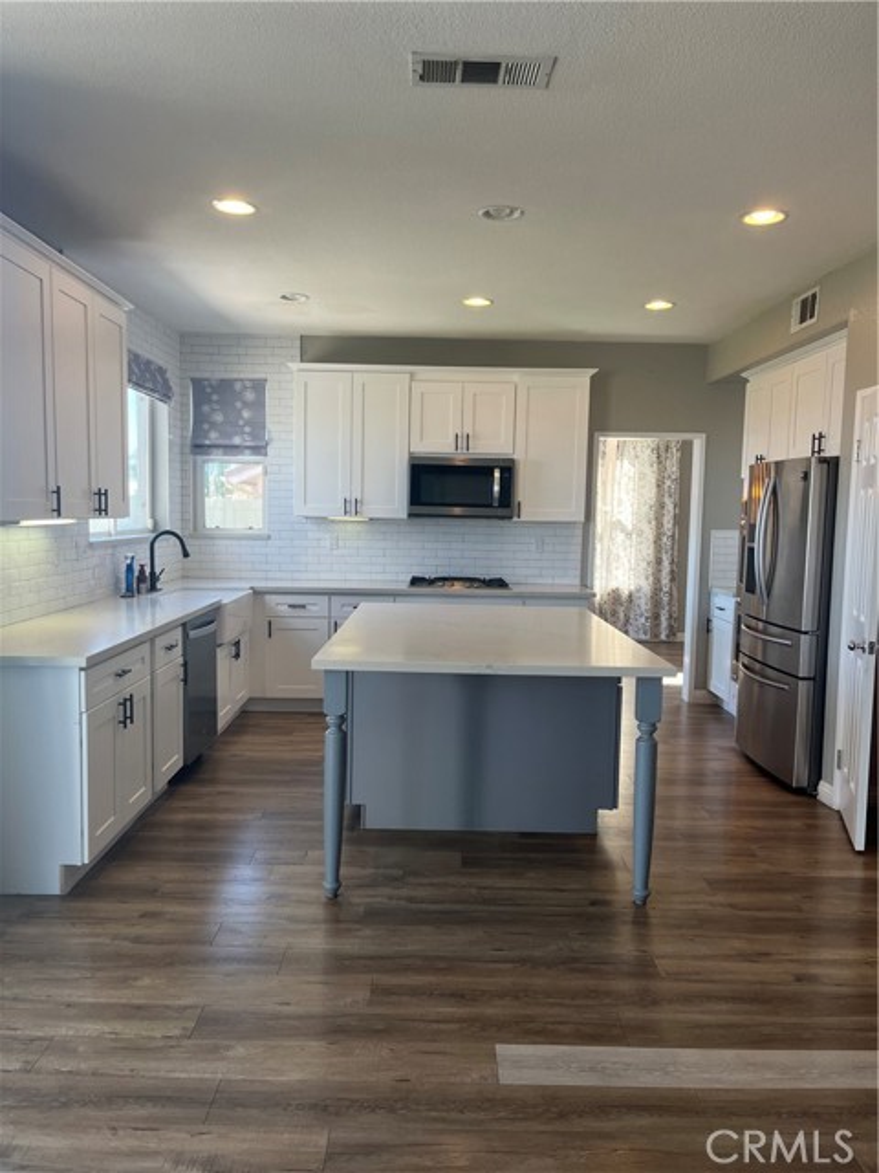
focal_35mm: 26
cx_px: 440
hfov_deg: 53.1
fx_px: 880
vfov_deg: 67.3
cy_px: 586
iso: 50
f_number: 1.6
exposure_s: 1/120
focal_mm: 5.1
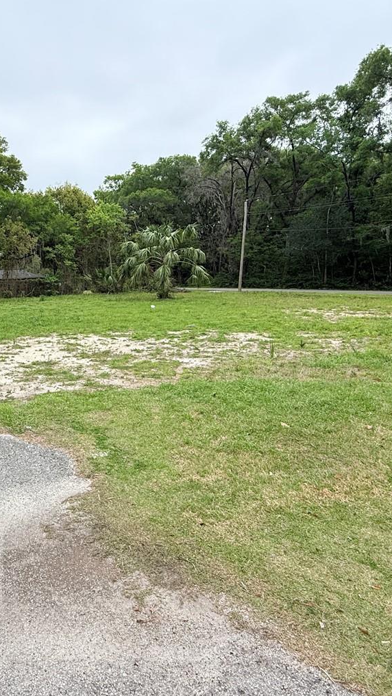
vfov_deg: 76.3
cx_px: 84
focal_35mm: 24
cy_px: 333
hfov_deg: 45.5
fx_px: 444
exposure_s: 1/760
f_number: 2.2
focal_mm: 2.22
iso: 50
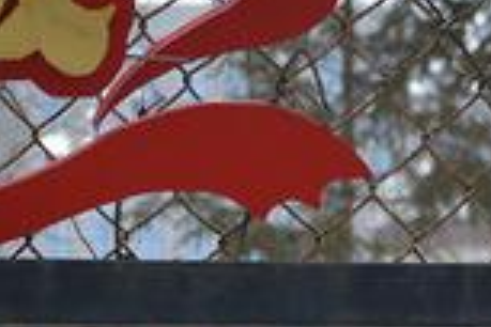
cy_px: 765
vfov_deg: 7.2
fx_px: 2455
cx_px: -279
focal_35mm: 180
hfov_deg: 10.9
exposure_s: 1/100
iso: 320
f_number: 2.8
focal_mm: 29
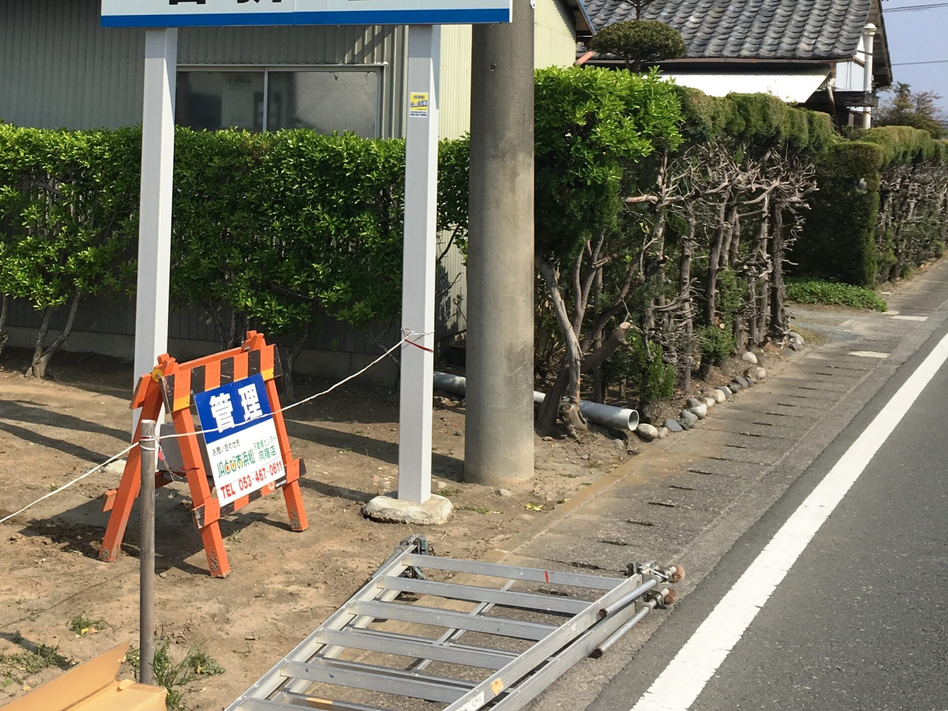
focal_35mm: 39
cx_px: 472
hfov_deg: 47.9
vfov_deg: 35.2
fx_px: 1068
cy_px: 106
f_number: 2.2
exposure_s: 1/1637
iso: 25
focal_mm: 4.15
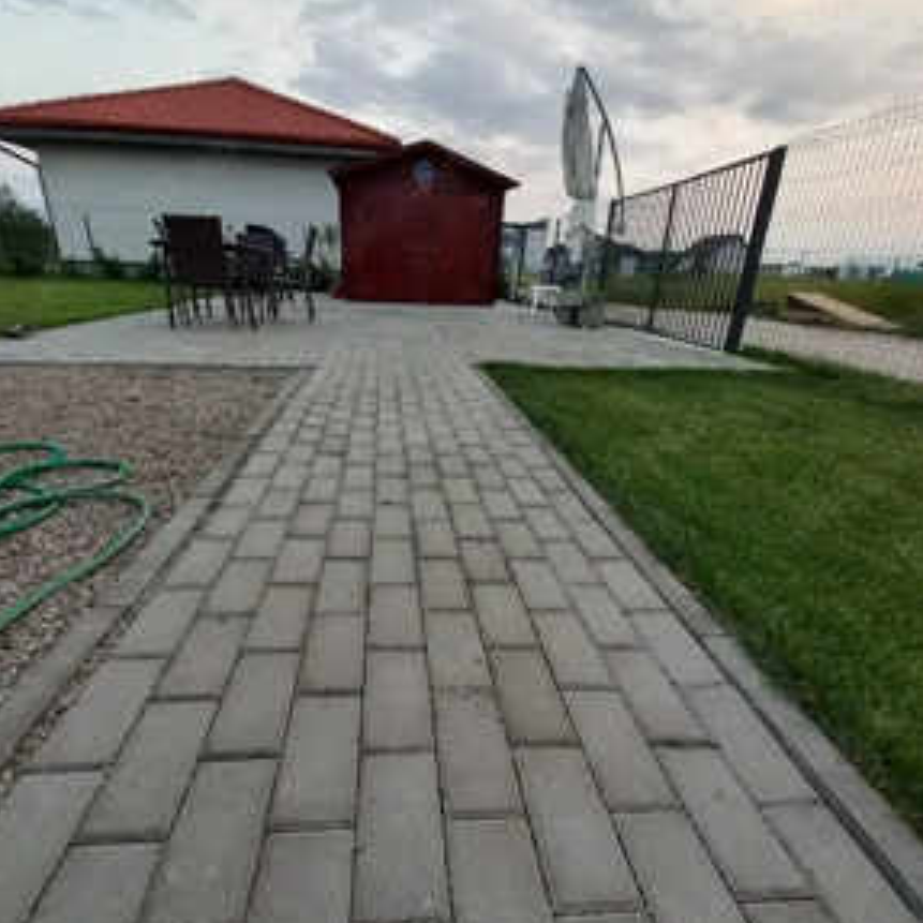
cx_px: 447
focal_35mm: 16
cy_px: 505
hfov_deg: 87.4
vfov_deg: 87.2
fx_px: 483
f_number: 2.2
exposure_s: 1/50
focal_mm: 1.42
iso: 50
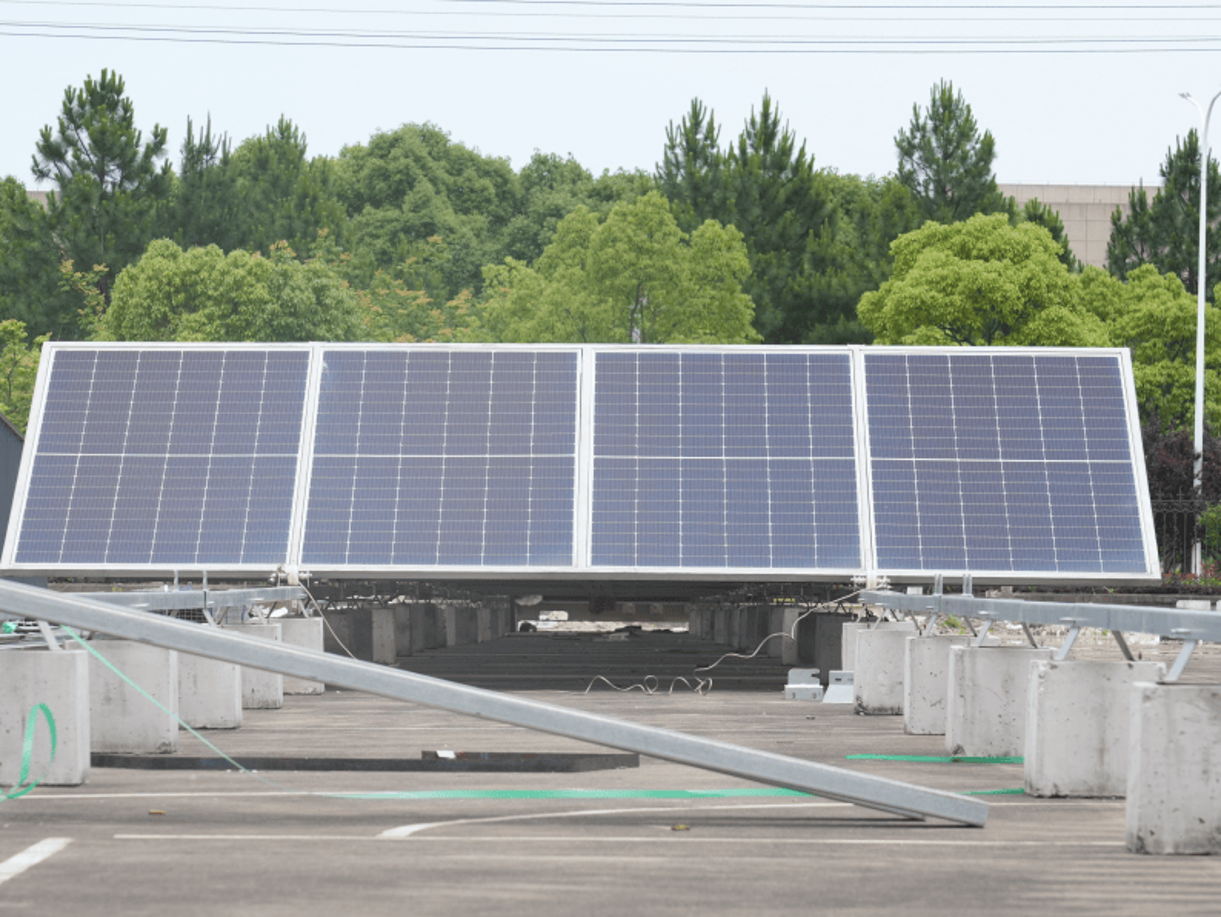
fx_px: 6033
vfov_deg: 8.7
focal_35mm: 171
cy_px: 458
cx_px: 581
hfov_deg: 11.6
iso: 320
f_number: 9
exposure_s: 1/400
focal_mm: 105
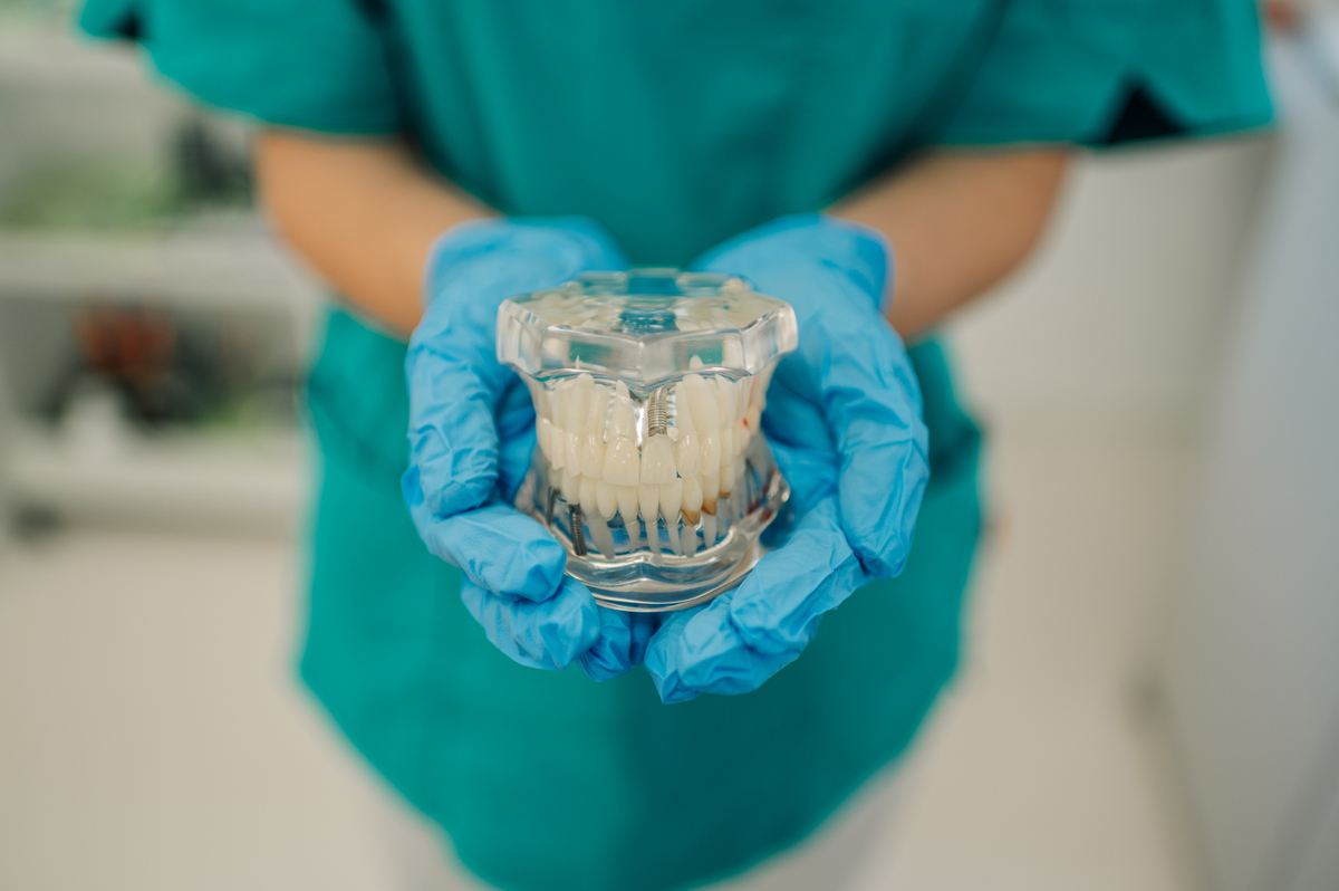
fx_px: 1301
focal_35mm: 35
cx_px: 670
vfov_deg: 37.8
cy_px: 446
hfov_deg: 54.5
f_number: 1.8
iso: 125
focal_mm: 35
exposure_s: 1/250
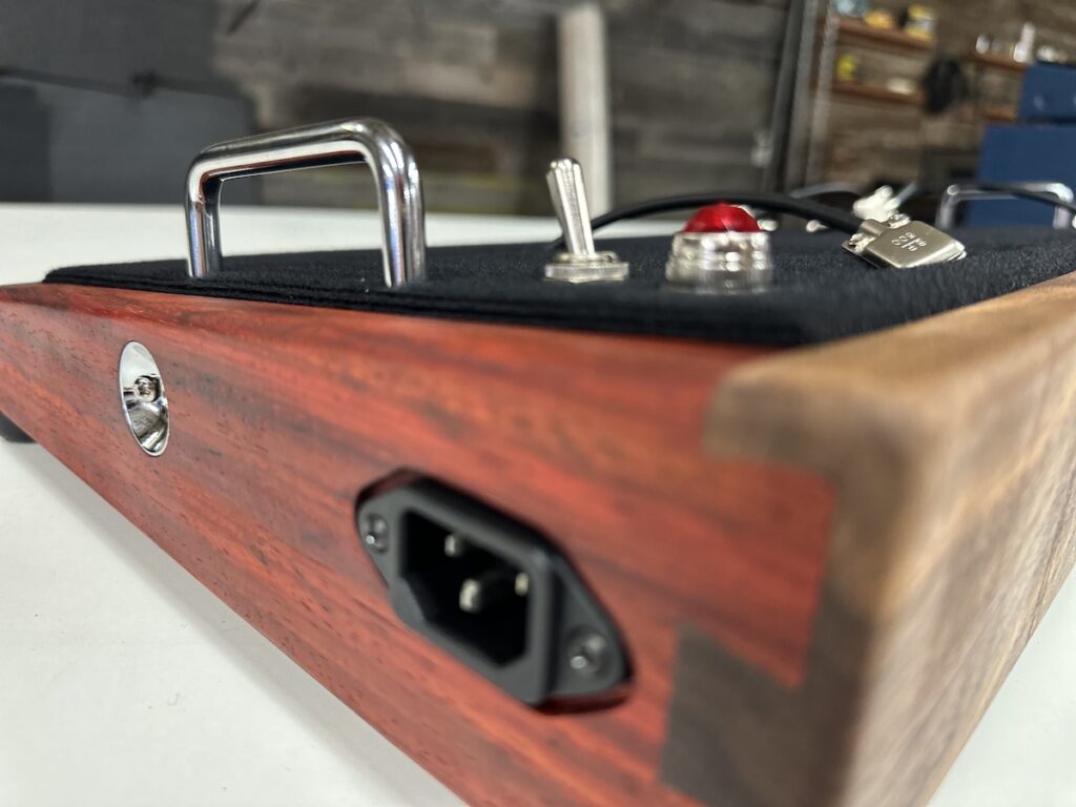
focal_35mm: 24
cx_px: 538
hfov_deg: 71.6
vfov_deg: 56.8
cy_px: 404
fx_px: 746
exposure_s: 1/42
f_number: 1.78
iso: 400
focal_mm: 6.86
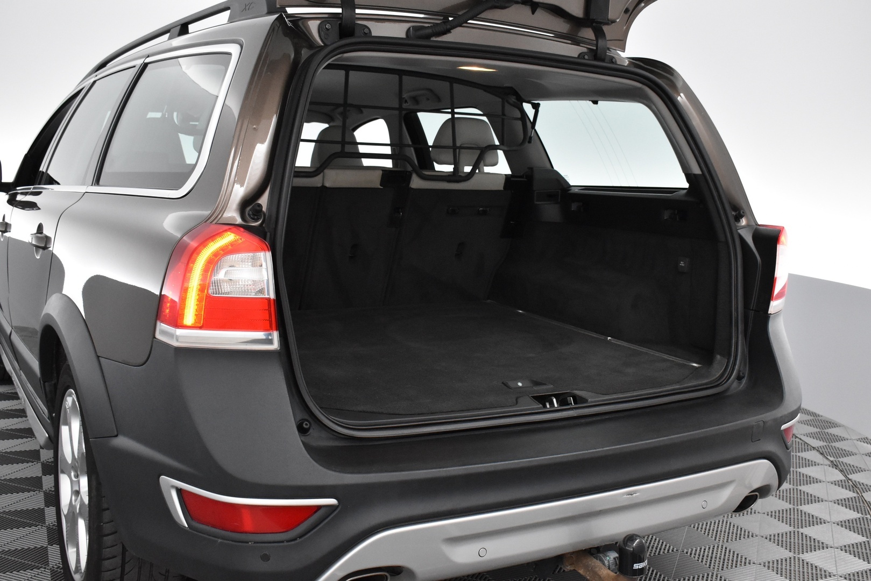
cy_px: 290
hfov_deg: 51.3
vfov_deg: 35.5
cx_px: 436
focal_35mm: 38
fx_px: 907
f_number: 5.6
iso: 3200
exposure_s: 1/125
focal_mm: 25
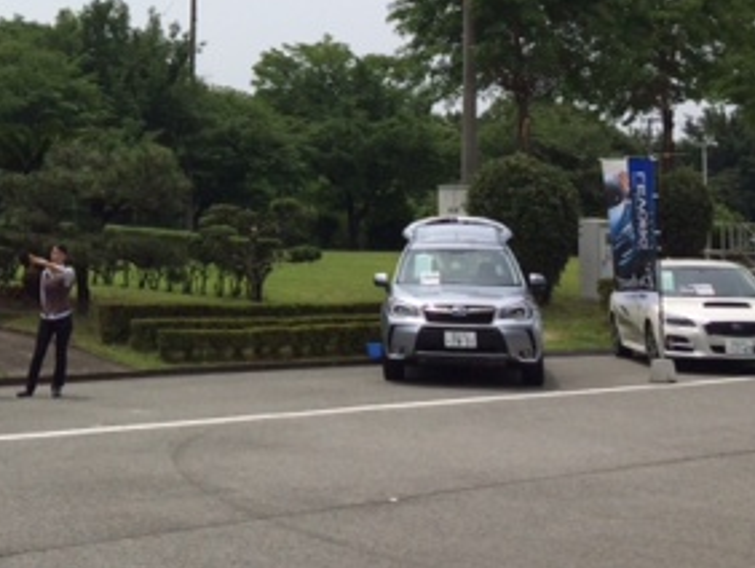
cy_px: 19
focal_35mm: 68
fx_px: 1484
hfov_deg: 27.2
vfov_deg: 21.0
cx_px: 32
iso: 40
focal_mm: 4.12
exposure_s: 1/4115
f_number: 2.2
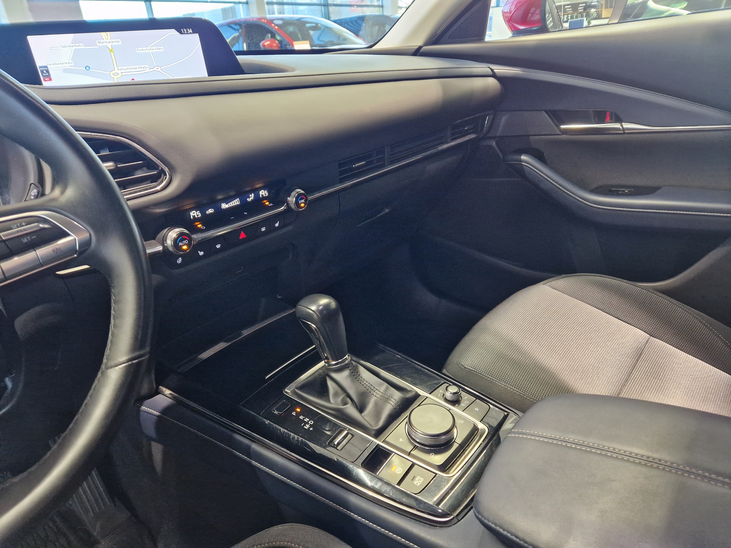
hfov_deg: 73.9
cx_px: 366
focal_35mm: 23
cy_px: 274
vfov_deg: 58.9
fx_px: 486
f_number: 1.8
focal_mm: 5.4
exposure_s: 1/100
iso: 500
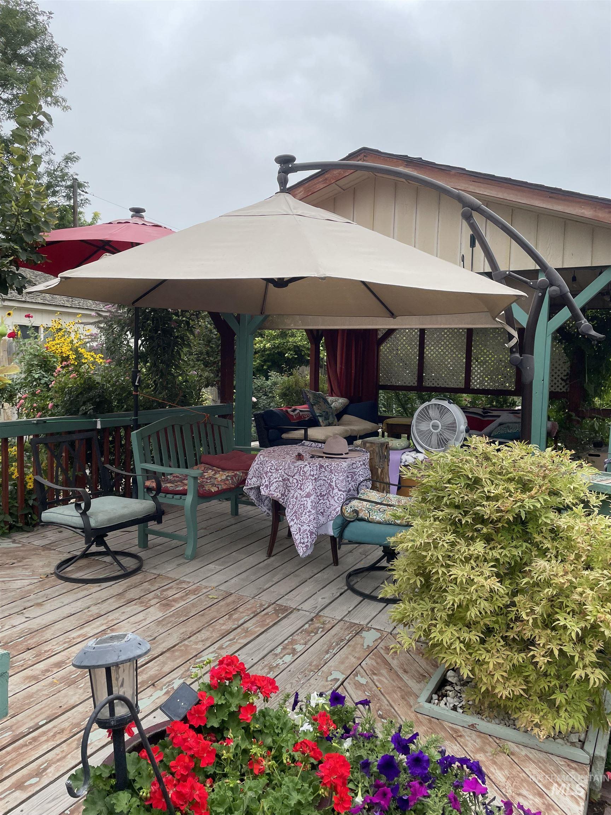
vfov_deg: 67.3
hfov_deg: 53.1
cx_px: 306
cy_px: 408
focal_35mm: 26
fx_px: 612
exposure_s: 1/972
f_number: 1.6
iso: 32
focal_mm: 4.2
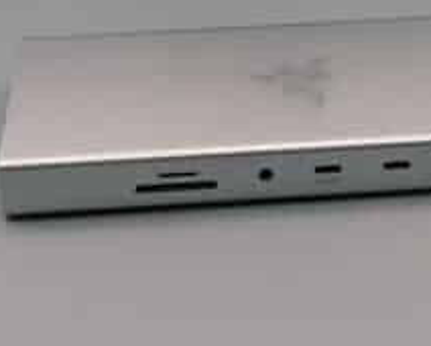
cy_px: 112
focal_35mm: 88
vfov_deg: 17.4
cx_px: 289
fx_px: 1124
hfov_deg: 21.6
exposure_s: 1/150
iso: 500
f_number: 8
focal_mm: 34.3
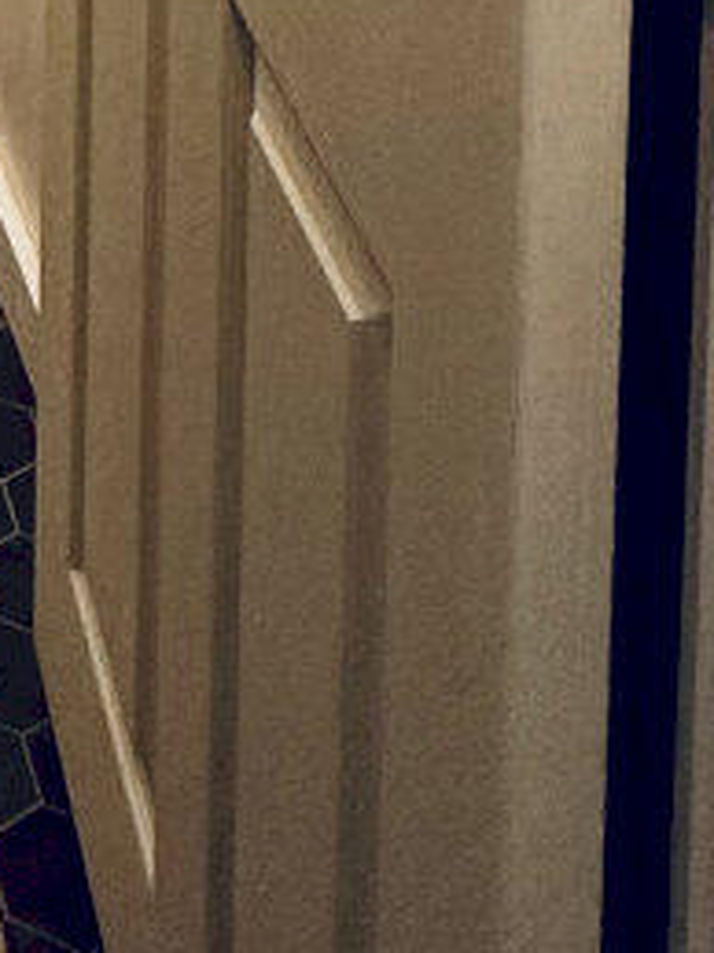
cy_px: -977
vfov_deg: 18.0
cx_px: -508
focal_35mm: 72
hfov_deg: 17.3
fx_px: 1982
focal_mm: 2.22
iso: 200
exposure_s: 1/120
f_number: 2.2
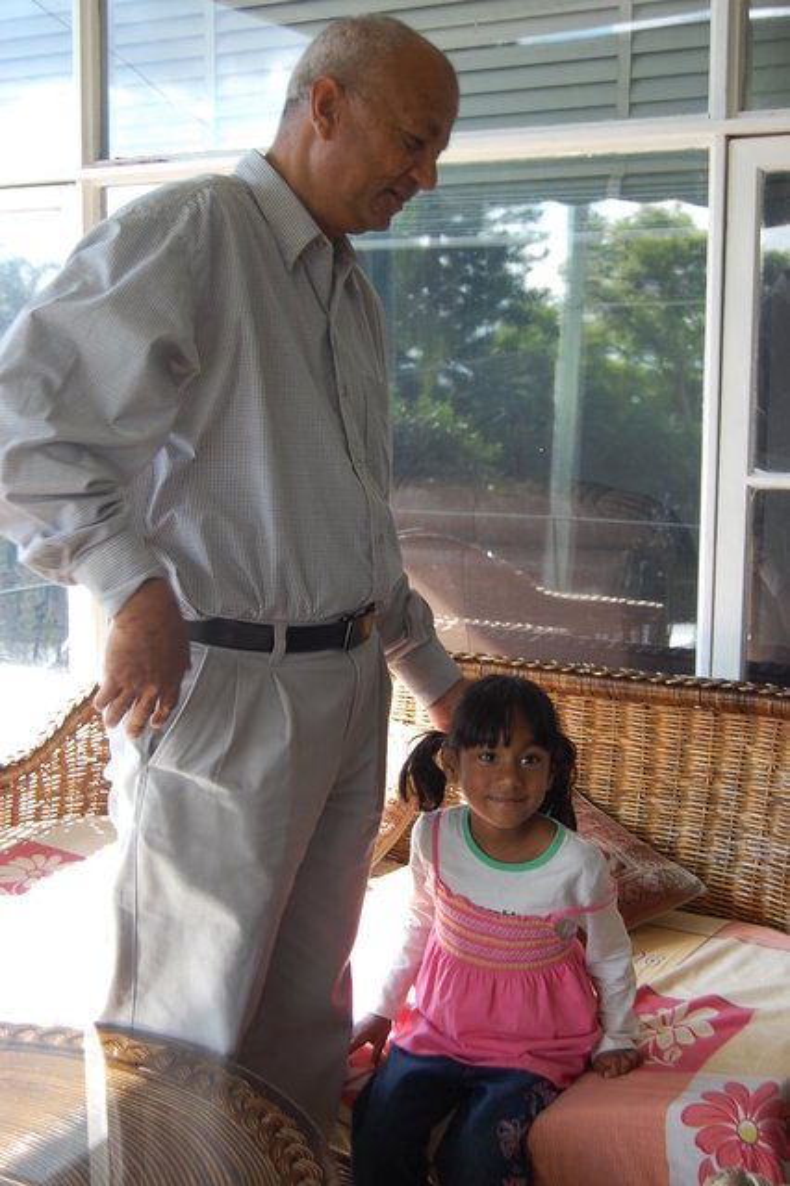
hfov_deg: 28.0
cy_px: 593
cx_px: 395
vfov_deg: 41.1
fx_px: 1582
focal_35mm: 48
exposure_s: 1/125
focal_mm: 32
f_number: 5.6
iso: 200
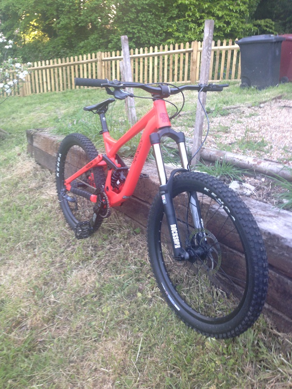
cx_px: 146
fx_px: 371
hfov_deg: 42.9
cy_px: 194
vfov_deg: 55.4
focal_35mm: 33
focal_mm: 4.12
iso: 50
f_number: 2.4
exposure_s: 1/40
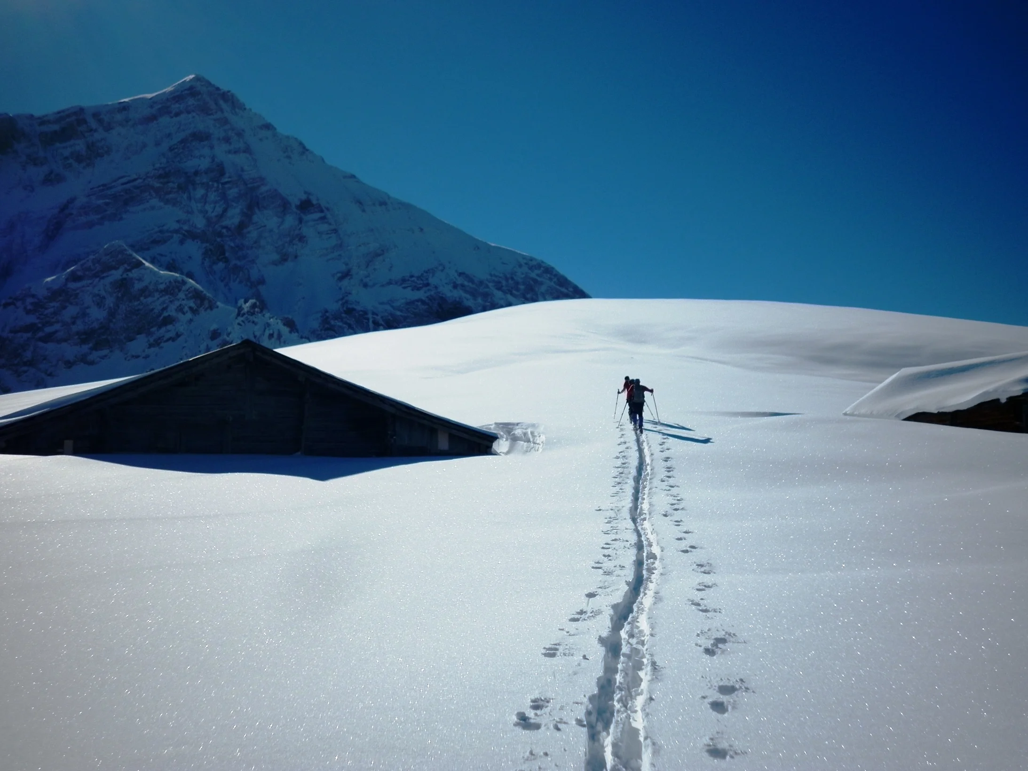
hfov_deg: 51.3
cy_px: 386
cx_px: 514
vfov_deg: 39.7
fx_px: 1069
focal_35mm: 36
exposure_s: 1/800
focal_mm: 6.5
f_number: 8
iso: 80
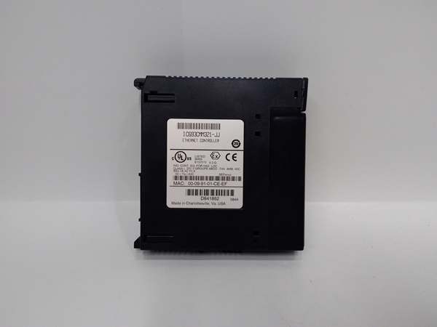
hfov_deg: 65.3
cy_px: 164
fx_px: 341
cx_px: 218
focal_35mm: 27
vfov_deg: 51.4
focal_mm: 3.79
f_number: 2
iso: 211
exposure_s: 1/33
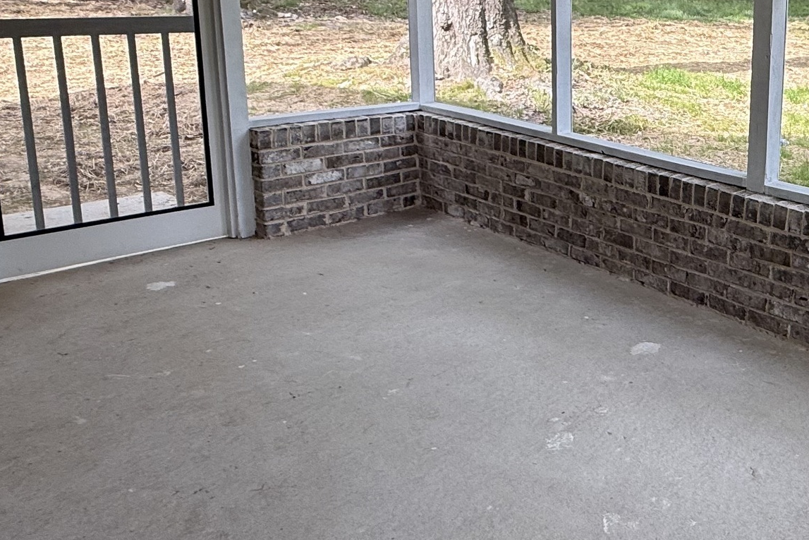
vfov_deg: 33.6
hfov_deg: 45.2
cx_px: 719
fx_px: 876
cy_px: 138
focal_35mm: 39
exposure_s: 1/177
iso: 50
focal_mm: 2.22
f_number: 2.2
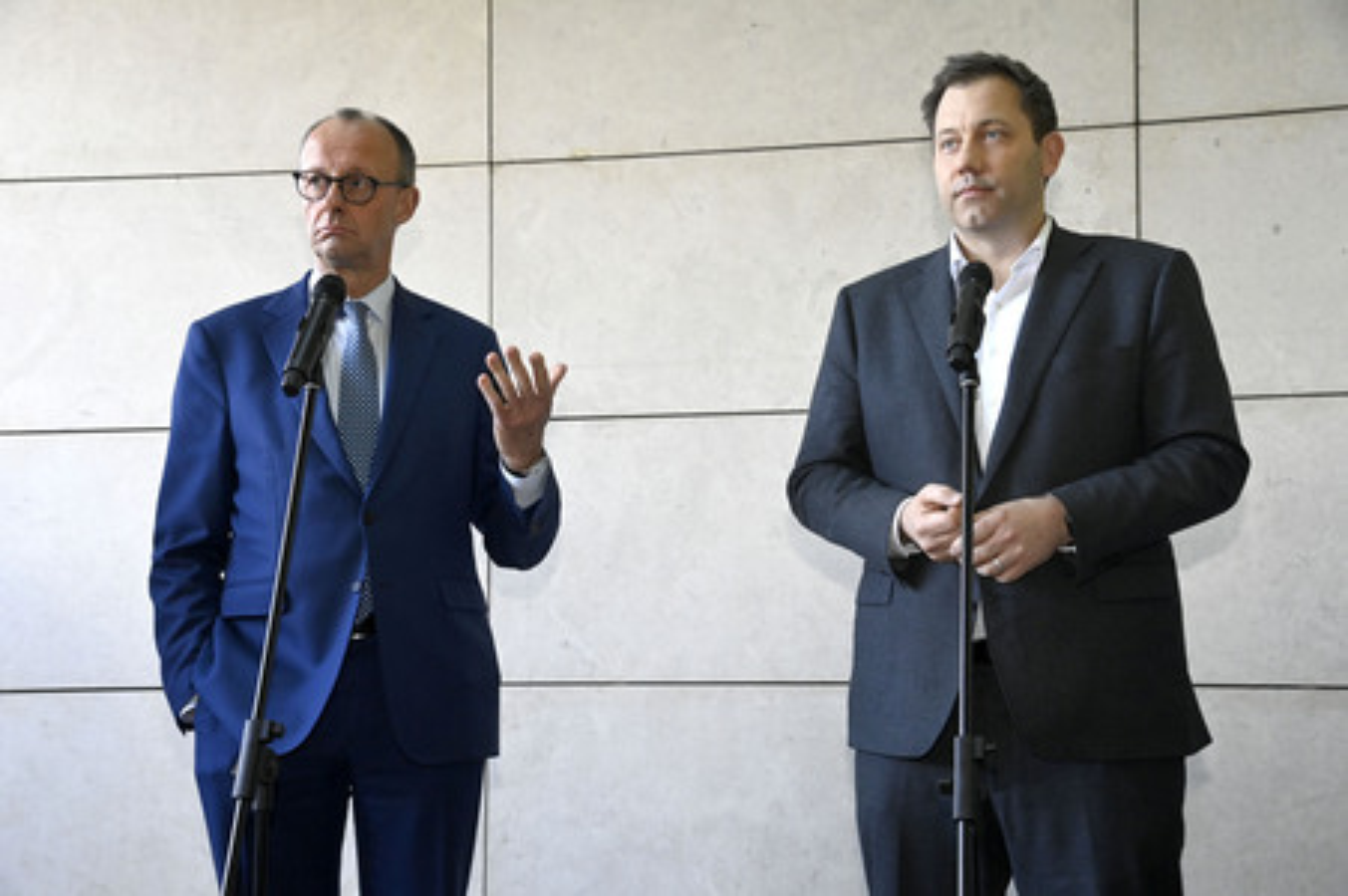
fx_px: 1946
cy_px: 448
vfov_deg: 26.0
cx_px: 674
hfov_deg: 38.2
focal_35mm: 52
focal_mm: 52
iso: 4000
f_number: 6.3
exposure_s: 1/250
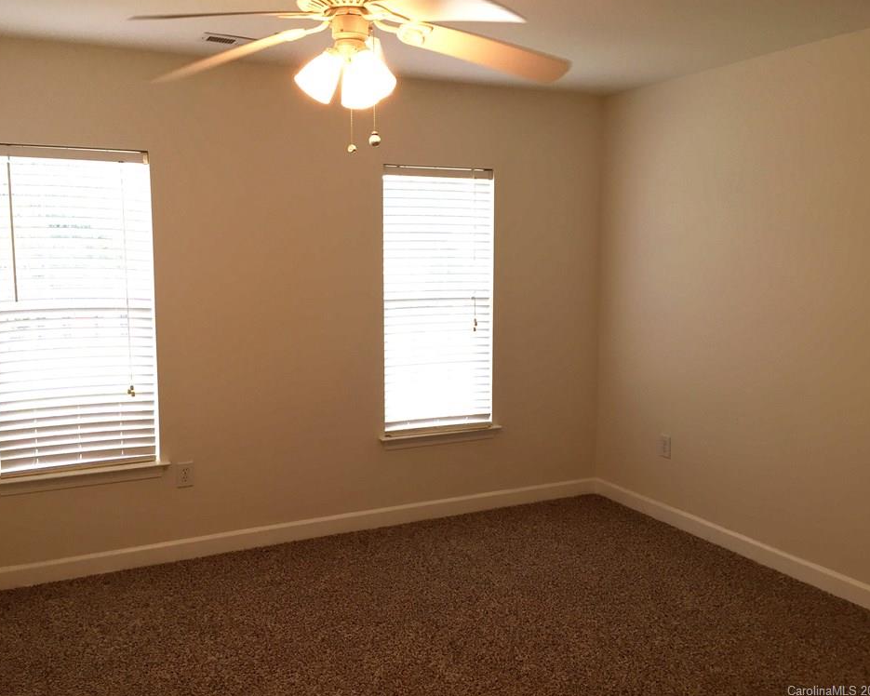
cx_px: 418
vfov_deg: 47.1
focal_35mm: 31
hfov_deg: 57.2
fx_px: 798
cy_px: 342
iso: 50
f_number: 2.2
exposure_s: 1/120
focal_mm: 4.15
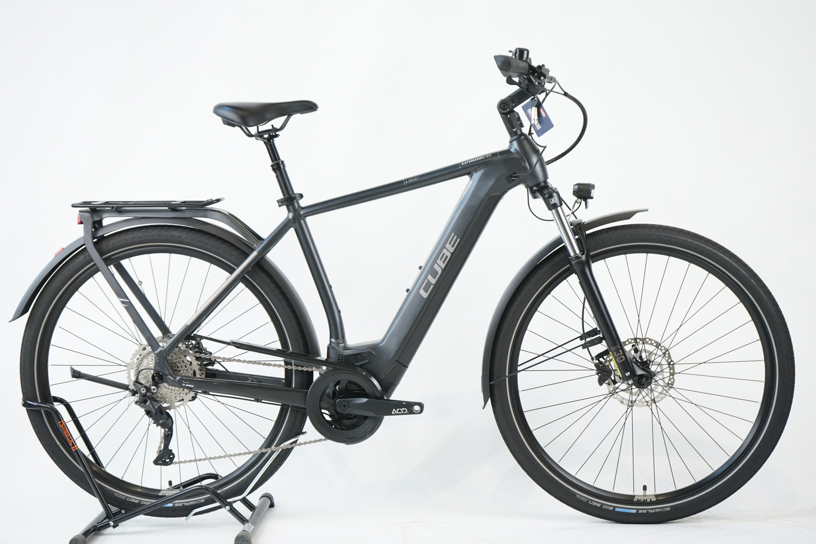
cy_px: 272
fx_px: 1405
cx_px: 408
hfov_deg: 32.4
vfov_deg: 21.9
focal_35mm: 62
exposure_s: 1/200
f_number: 5.6
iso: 2000
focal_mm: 62
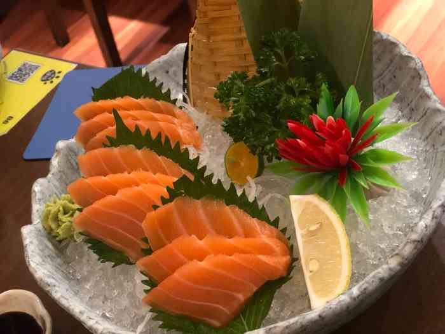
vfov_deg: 25.7
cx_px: 222
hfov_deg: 33.8
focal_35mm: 57
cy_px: 167
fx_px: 733
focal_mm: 6.6
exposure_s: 1/33
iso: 800
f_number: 2.8
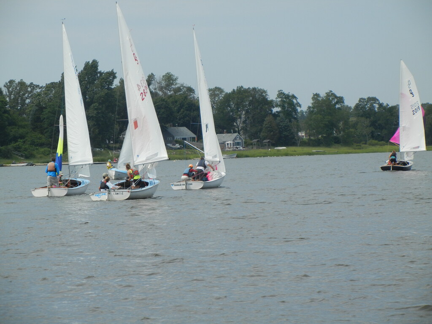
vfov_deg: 8.5
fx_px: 2171
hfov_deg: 11.4
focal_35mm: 174
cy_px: 162
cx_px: 216
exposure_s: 1/275
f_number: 9.2
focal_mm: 31.4
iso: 160
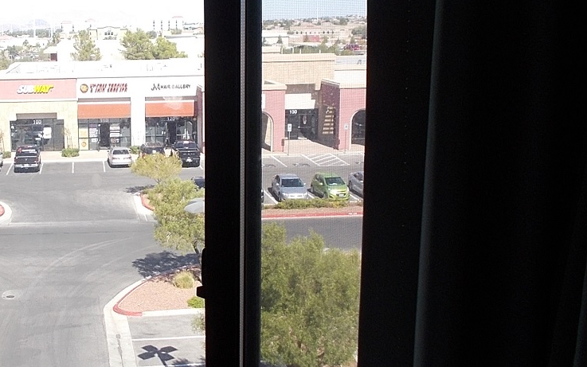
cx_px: 145
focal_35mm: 51
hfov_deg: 38.5
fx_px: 816
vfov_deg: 25.4
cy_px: 171
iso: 80
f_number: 3.2
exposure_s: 1/320
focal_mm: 4.6
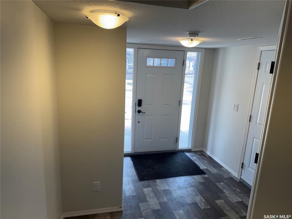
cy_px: 110
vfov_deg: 56.8
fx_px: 202
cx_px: 146
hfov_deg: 71.6
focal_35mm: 24
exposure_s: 1/171
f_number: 1.78
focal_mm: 6.76
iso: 80
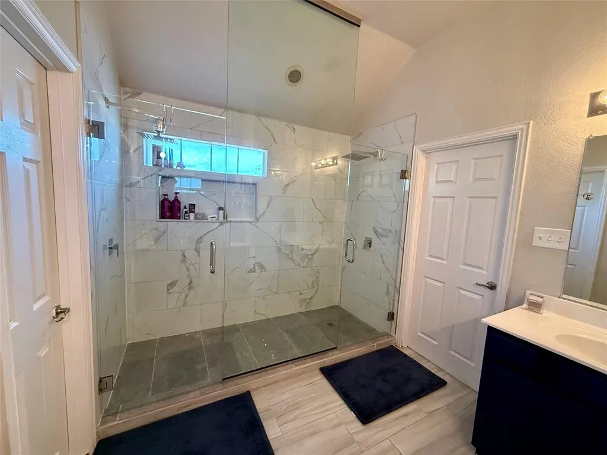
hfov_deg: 102.1
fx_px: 245
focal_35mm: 14
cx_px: 304
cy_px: 228
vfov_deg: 85.7
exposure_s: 1/120
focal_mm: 2.22
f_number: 2.2
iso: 400
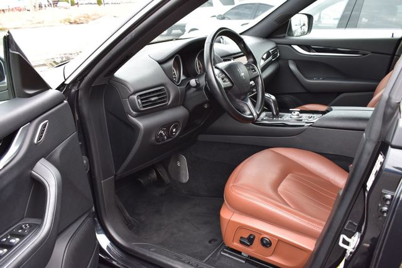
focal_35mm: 32
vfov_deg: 41.7
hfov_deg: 59.5
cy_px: 134
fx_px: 352
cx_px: 201
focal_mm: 21
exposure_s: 1/25
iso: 400
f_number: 7.1
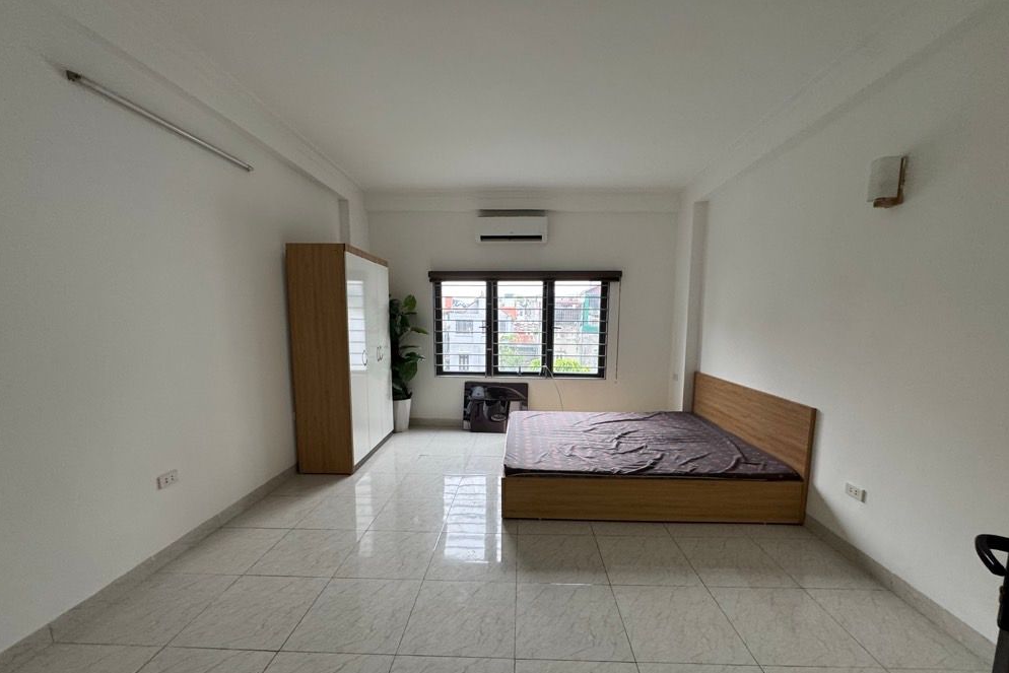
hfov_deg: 100.4
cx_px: 508
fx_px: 420
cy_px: 372
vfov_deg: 77.1
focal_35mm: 15
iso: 200
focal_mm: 2.22
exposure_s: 1/100
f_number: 2.2
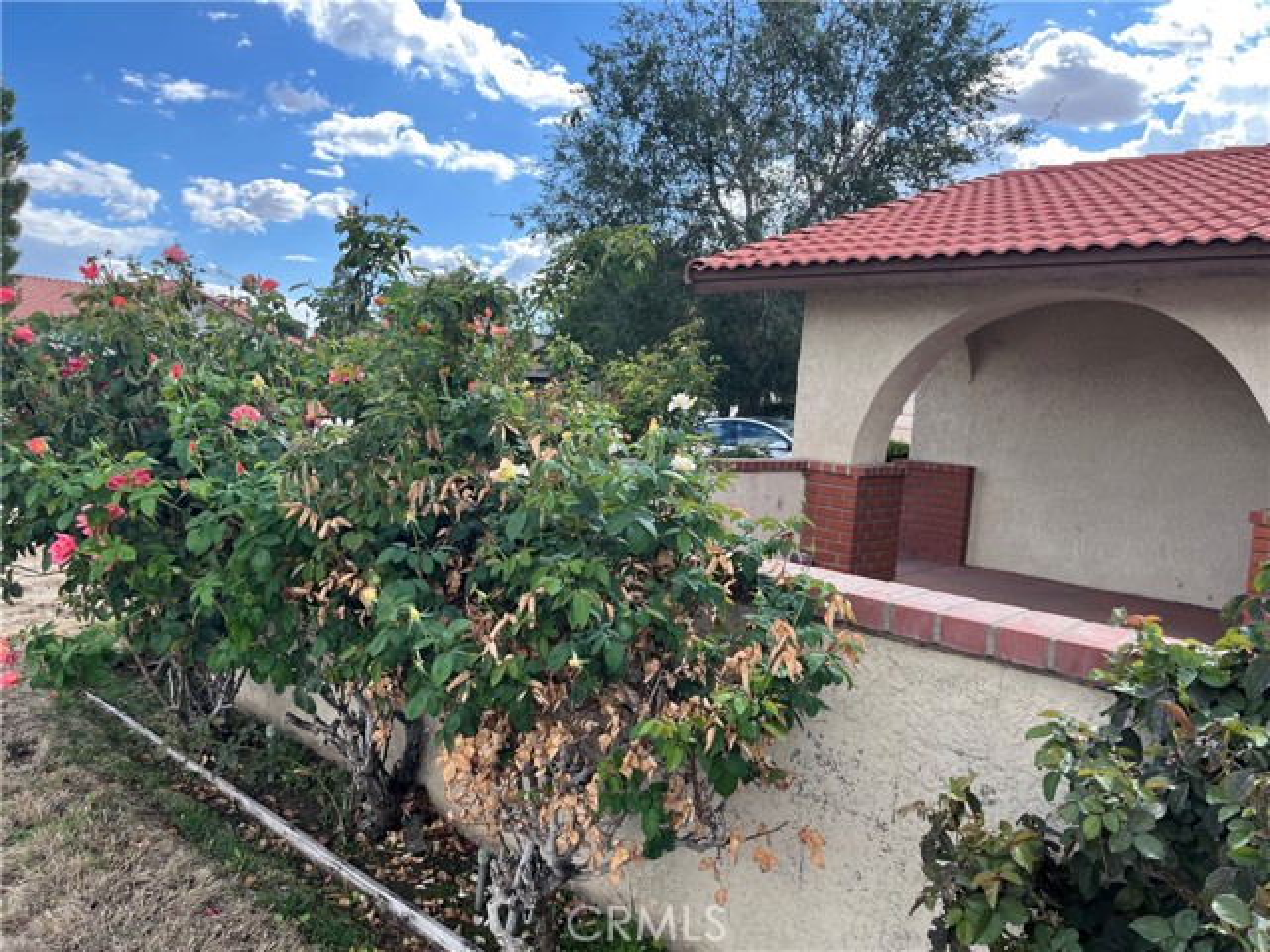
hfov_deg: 67.3
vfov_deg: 53.1
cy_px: 476
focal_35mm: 26
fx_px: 954
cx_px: 635
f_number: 1.6
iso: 50
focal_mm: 5.1
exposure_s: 1/1106
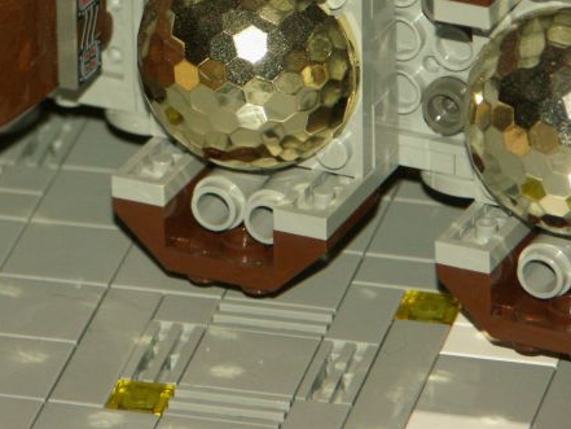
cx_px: 14
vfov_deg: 3.2
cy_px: -32
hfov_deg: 4.3
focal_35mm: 464
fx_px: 7656
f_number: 3.5
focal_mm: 50.8
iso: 200
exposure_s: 1/200
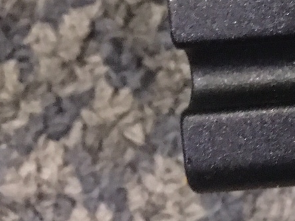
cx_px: 602
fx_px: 1125
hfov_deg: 12.9
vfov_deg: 11.1
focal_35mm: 132
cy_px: 8
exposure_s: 1/17
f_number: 2.2
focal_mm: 4.15
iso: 500
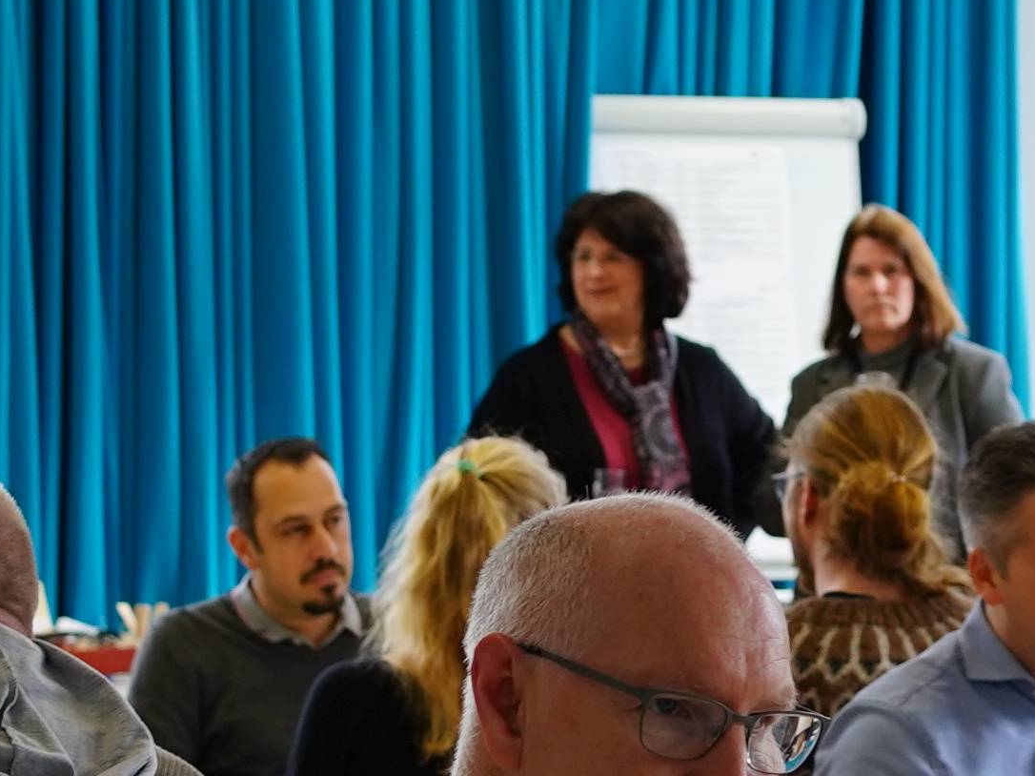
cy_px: 723
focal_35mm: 186
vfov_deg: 8.0
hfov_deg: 10.6
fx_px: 5560
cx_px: 748
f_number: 4
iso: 250
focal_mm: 35
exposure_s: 1/60
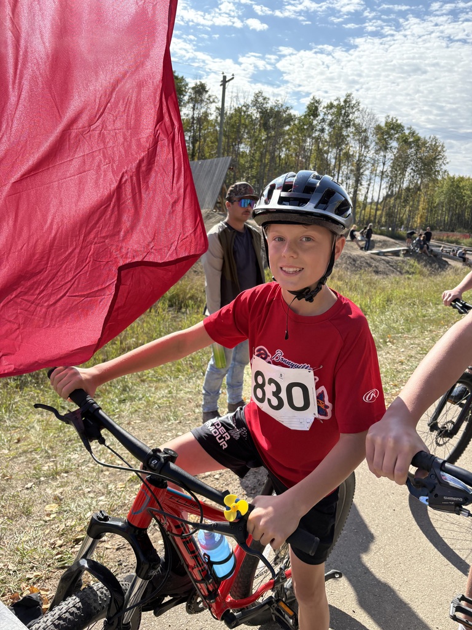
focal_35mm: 26
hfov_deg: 53.1
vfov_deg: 67.3
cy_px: 315
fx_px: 473
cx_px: 236
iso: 64
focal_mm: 5.96
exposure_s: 1/2538
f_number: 1.6
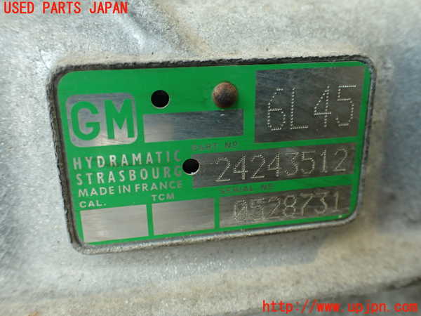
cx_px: 210
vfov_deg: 44.2
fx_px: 389
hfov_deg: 56.8
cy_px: 158
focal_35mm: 32
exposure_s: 1/30
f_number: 2.4
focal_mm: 5.79
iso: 320
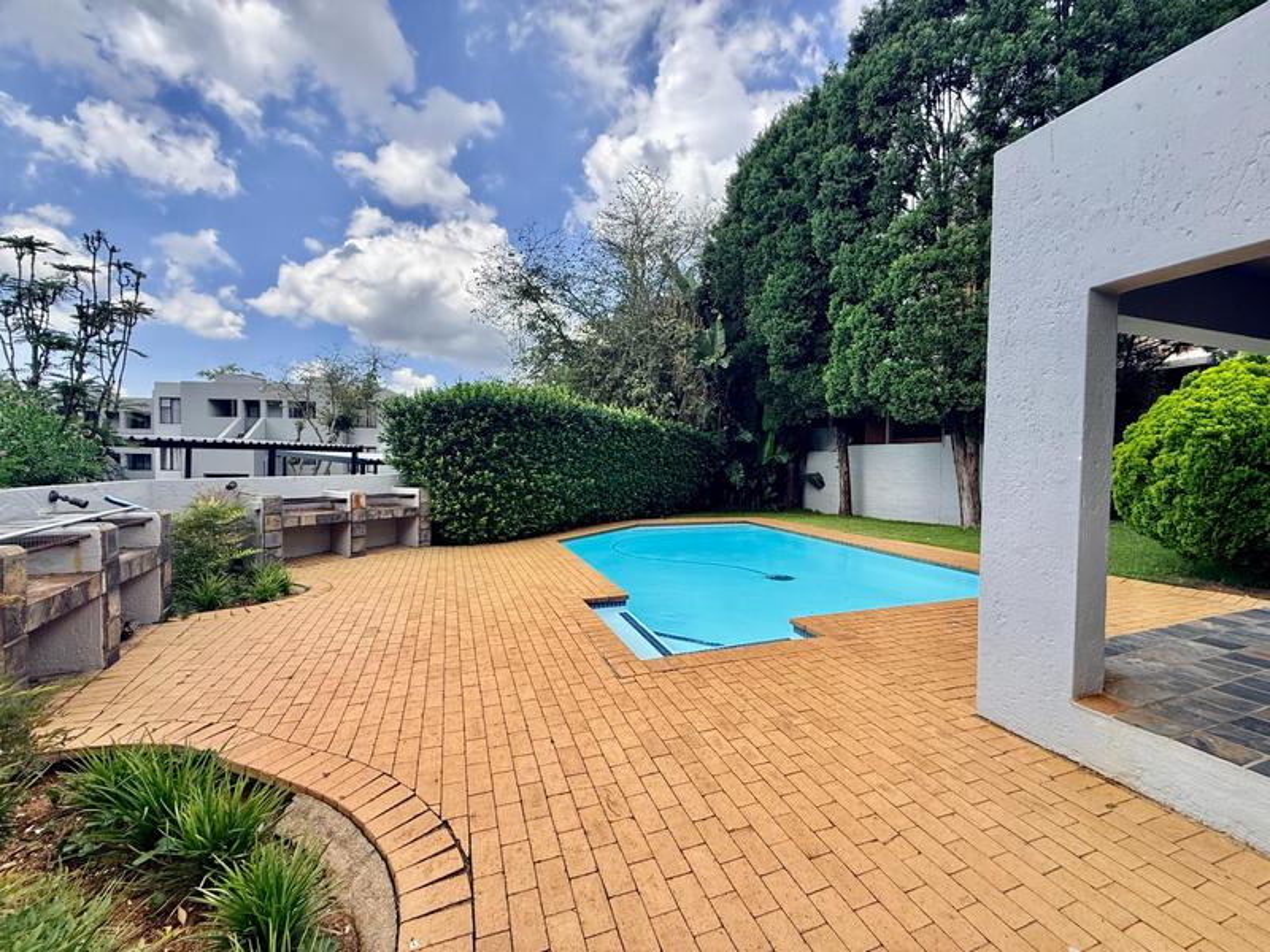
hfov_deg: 102.1
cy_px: 476
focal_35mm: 14
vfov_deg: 85.7
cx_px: 635
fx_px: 514
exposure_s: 1/1068
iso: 64
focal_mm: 2.22
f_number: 2.2
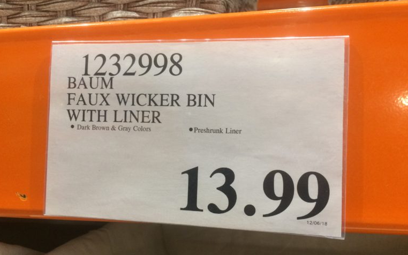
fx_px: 345
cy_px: 128
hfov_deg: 61.2
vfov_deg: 40.6
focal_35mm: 31
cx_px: 204
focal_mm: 4.15
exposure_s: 1/30
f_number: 2.2
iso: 125
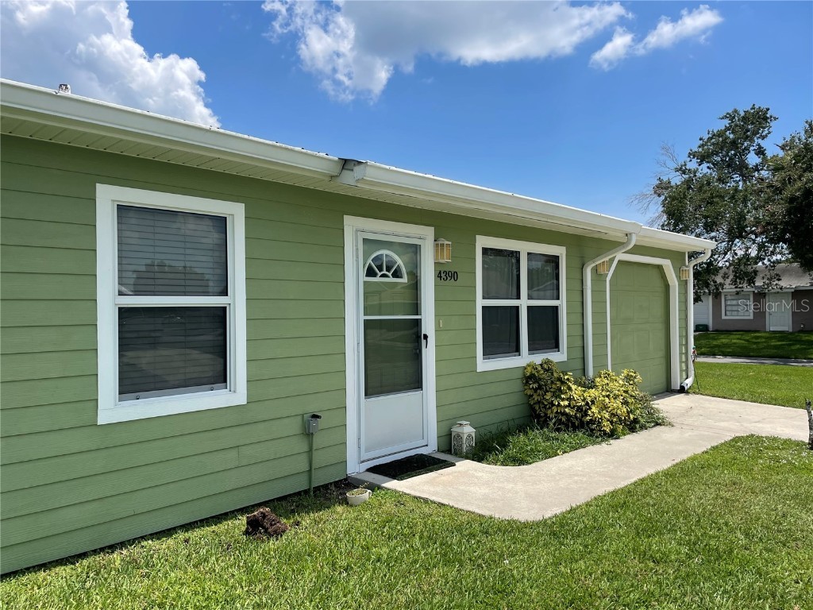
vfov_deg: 53.1
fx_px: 611
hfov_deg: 67.3
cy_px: 305
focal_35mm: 26
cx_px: 406
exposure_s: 1/4132
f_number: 1.6
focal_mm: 4.2
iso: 32
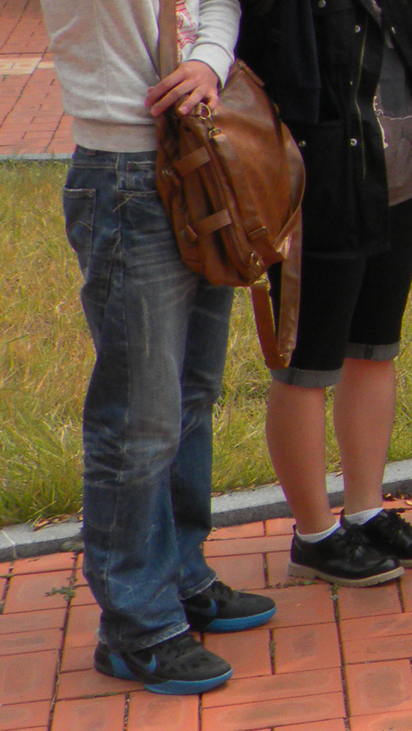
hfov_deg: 7.9
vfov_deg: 15.6
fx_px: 2601
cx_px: 1189
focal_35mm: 134
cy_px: -80
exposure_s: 1/250
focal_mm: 6.6
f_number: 4
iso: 80
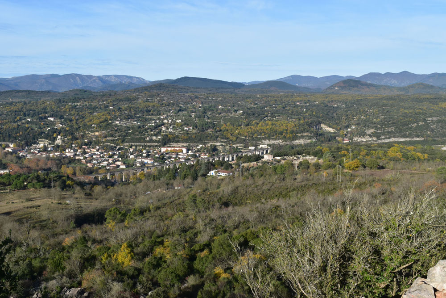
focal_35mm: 38
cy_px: 149
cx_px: 223
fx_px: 465
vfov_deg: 35.5
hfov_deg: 51.3
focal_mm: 25
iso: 400
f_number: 16
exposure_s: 1/250
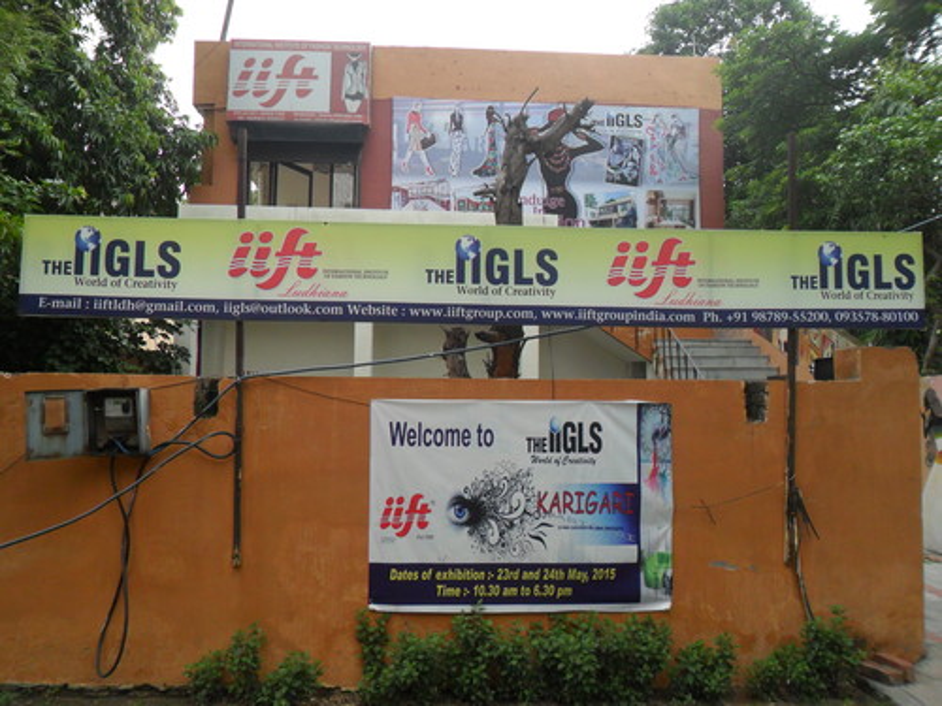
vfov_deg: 51.4
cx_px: 471
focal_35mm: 27
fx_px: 735
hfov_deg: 65.3
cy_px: 353
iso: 80
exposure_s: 1/180
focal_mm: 4.9
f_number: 3.5
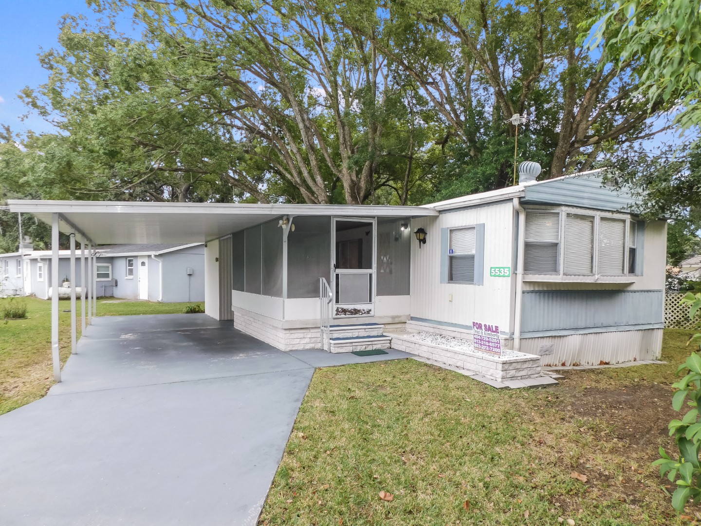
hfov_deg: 73.9
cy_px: 263
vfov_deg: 58.9
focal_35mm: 23
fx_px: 466
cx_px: 350
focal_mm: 4
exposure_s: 1/100
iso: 125
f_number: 3
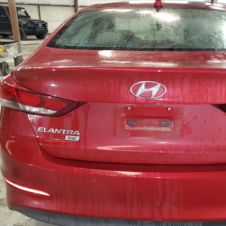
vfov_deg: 43.8
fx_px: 281
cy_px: 125
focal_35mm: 38
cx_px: 151
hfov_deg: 43.3
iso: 297
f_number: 1.5
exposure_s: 1/20
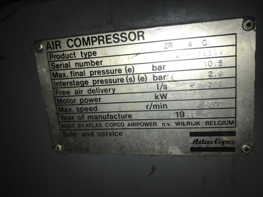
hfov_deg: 63.4
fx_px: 213
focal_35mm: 28
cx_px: 132
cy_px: 98
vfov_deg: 49.7
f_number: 1.8
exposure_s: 1/1227
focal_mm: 3.99
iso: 20
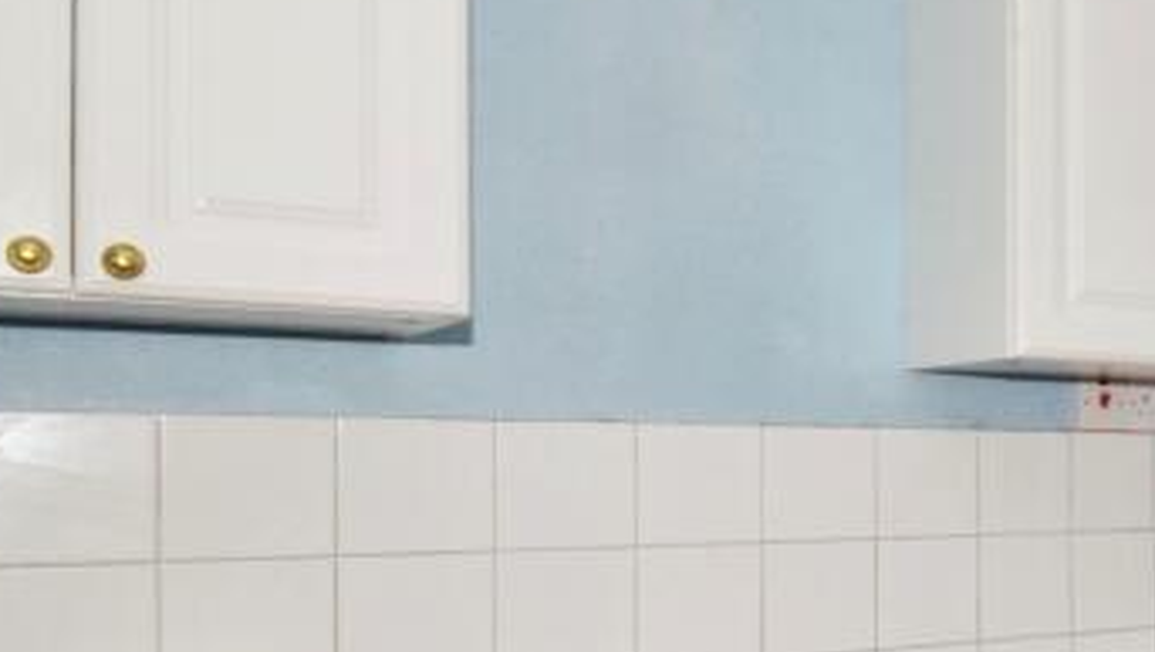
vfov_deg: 25.1
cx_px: 1408
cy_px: 508
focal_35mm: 47
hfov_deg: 34.4
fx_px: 1441
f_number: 22
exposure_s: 1/60
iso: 1000
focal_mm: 10
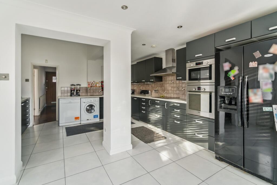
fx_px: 123
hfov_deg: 96.7
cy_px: 92
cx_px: 138
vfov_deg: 73.8
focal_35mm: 16
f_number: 6.3
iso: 1600
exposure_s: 1/100
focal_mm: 16
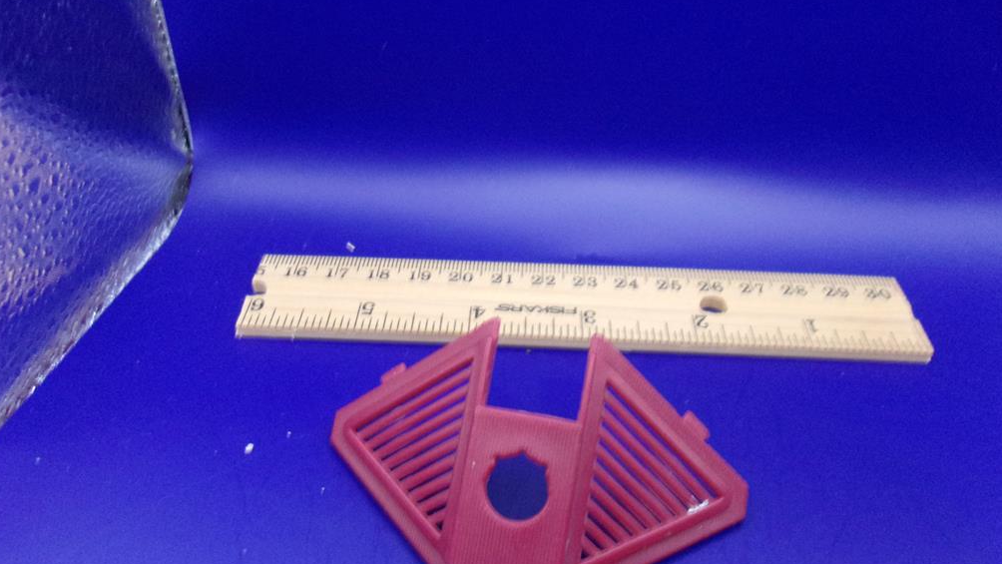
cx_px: 501
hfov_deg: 64.3
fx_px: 797
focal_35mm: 30
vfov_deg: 39.0
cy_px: 290
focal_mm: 4.9
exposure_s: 1/17
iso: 439
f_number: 3
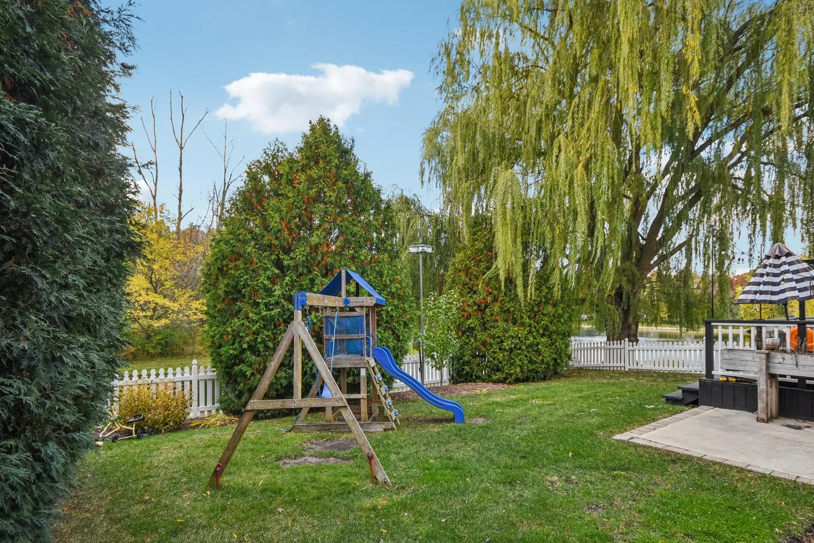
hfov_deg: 92.4
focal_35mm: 17
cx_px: 407
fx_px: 390
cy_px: 272
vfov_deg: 69.7
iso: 400
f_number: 8
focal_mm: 11.5
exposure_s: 1/80
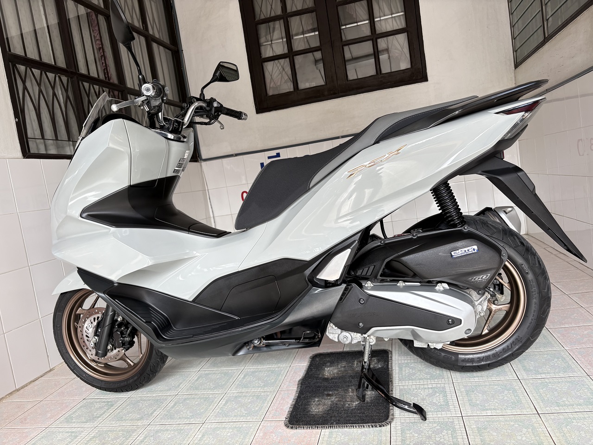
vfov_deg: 53.1
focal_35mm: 26
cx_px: 296
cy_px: 222
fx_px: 445
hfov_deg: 67.3
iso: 40
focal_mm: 5.96
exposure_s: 1/222
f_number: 1.6
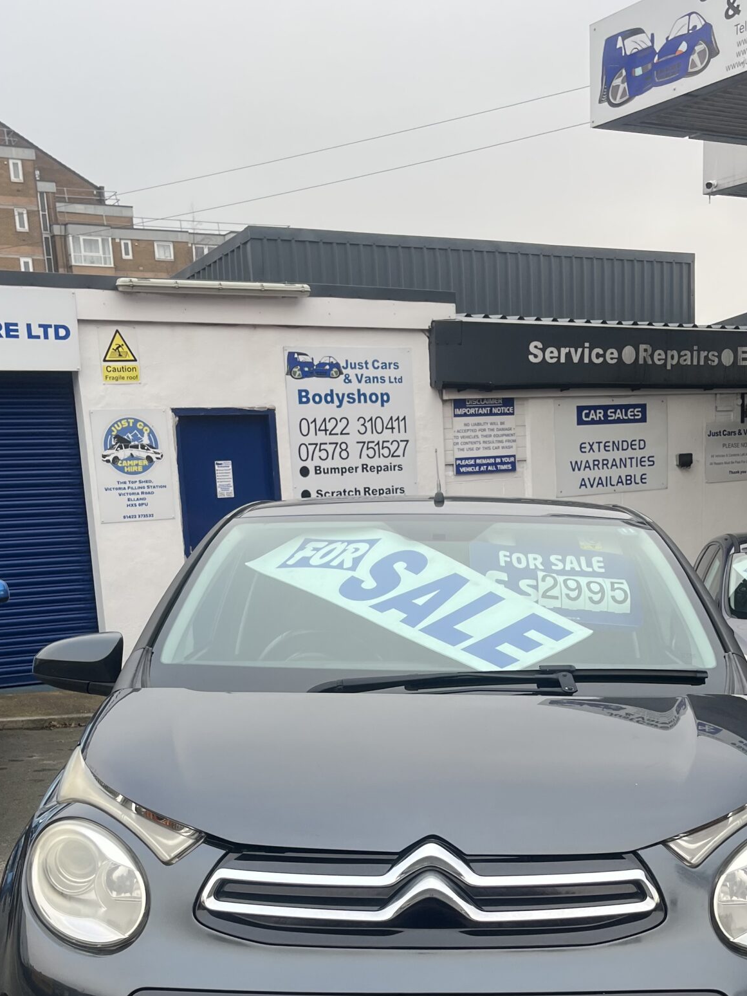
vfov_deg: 42.9
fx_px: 1237
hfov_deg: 33.5
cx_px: 439
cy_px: 710
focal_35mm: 43
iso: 40
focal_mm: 5.1
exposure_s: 1/234
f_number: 1.6
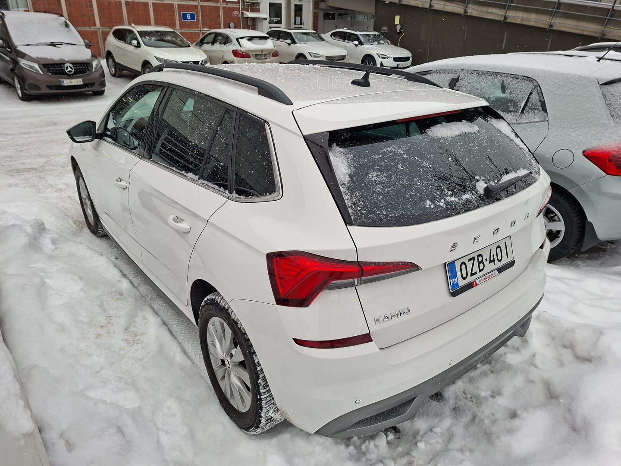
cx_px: 310
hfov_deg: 73.9
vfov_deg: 58.9
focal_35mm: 23
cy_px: 233
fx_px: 413
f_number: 1.8
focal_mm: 5.54
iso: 50
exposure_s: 1/310
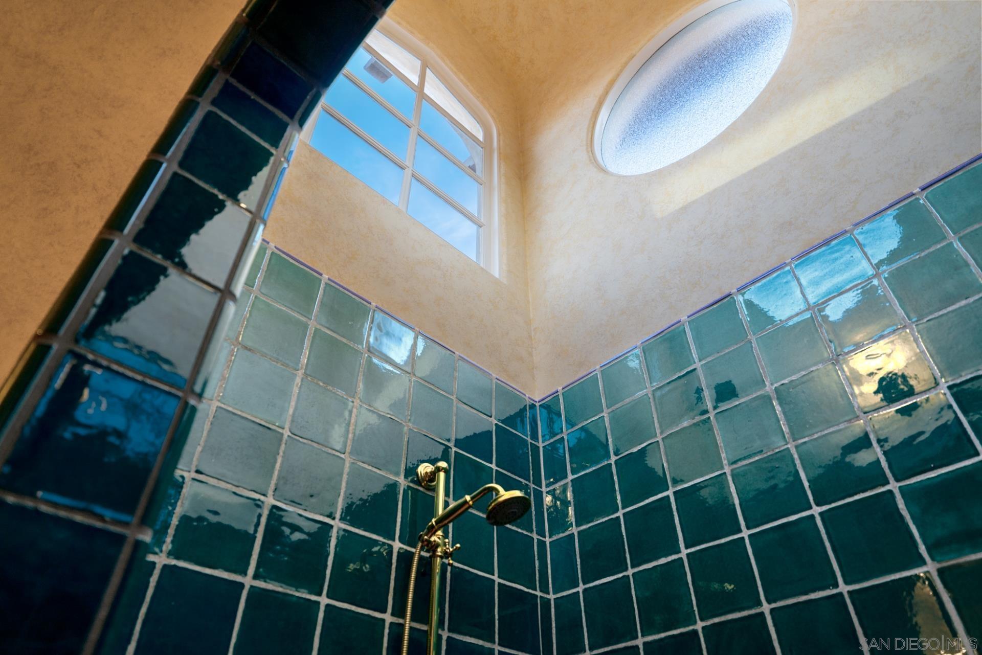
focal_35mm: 23
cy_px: 328
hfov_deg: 76.1
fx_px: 627
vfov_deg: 55.1
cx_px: 491
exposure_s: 1/40
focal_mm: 23
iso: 100
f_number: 2.8
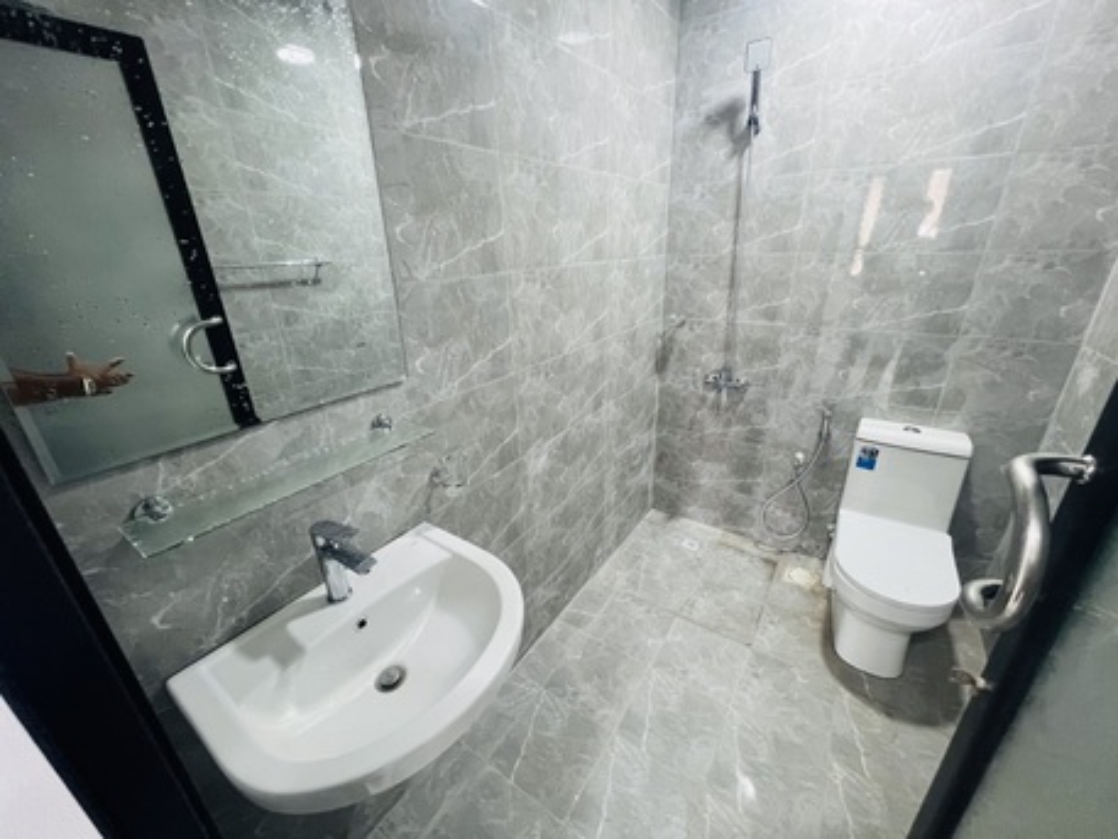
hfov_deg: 106.2
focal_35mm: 13
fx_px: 420
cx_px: 559
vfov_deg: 89.9
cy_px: 420
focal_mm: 1.57
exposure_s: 1/50
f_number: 1.8
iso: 320
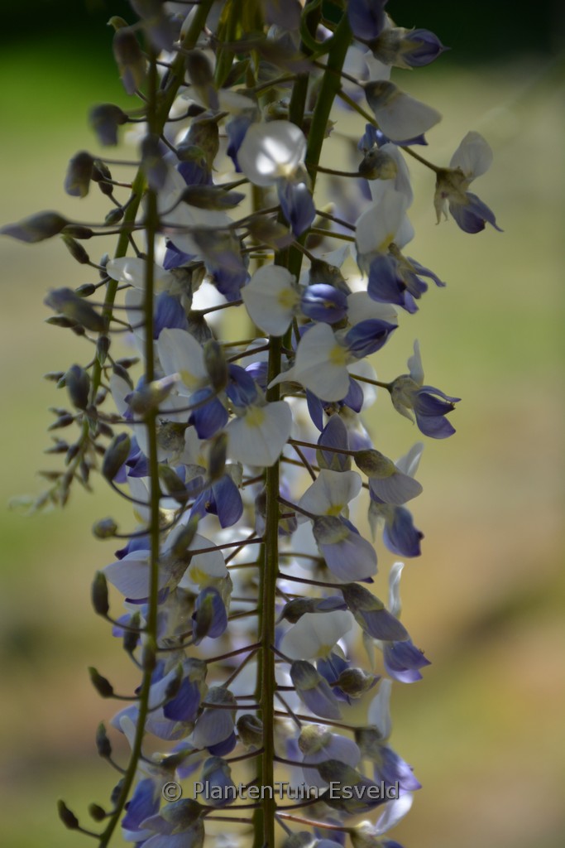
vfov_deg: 9.8
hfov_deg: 6.5
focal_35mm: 210
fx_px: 4942
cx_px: 282
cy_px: 424
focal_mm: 140
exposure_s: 1/1250
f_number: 5.6
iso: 400
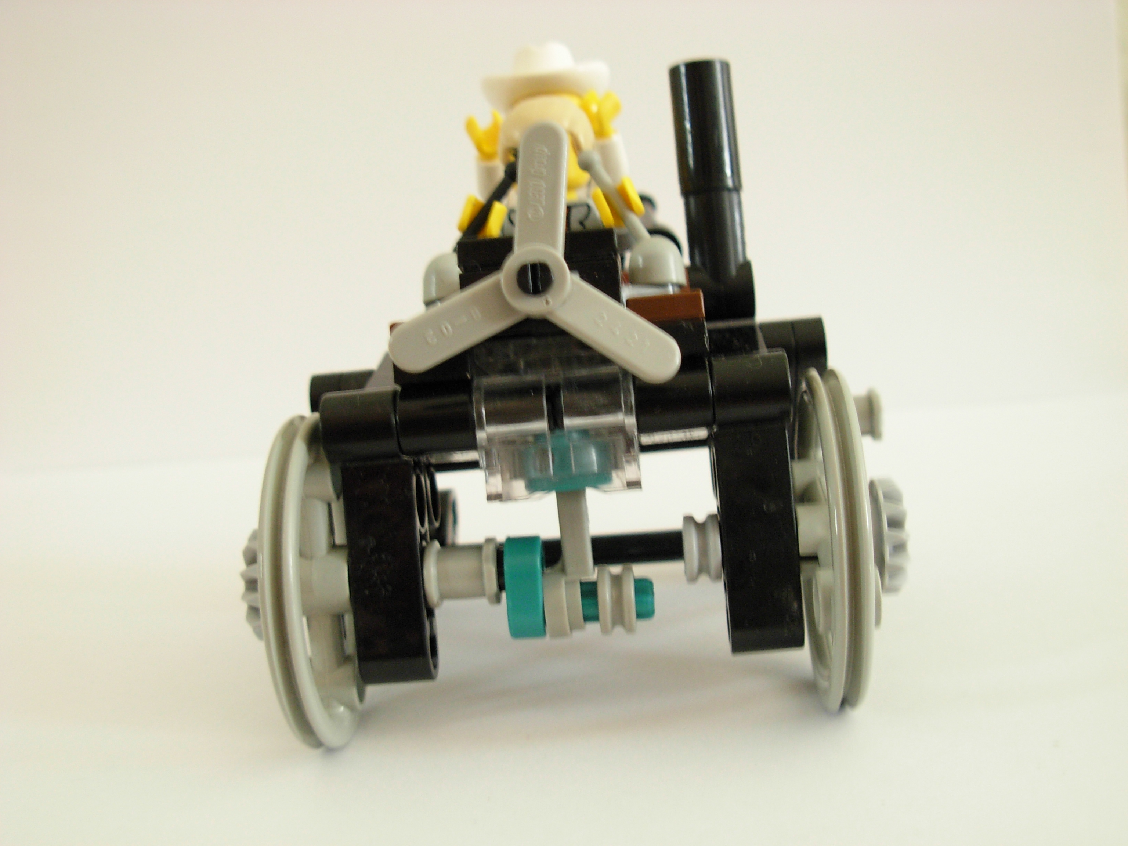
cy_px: 423
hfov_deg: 42.1
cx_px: 564
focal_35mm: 45
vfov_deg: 32.2
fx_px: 1466
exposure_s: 1/3.4
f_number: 3.1
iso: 200
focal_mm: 7.5
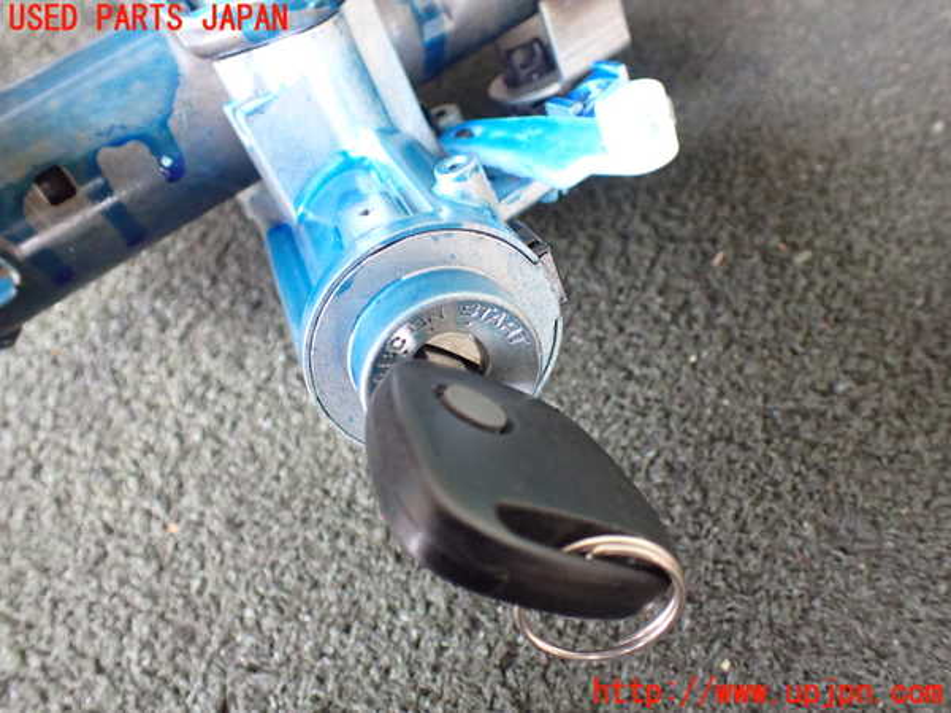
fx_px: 824
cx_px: 476
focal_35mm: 30
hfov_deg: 60.0
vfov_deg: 46.8
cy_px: 356
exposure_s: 1/80
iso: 800
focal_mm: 5.4
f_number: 2.3
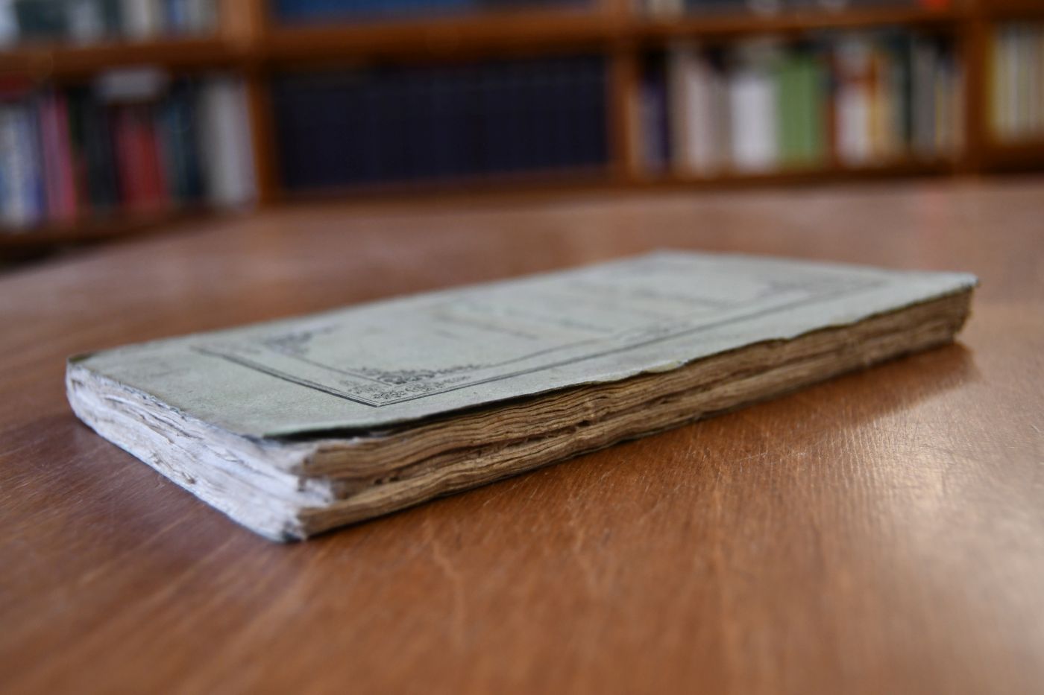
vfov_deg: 31.9
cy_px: 348
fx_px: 1218
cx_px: 522
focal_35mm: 42
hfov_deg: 46.4
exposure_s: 1/125
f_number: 4
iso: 800
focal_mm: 28
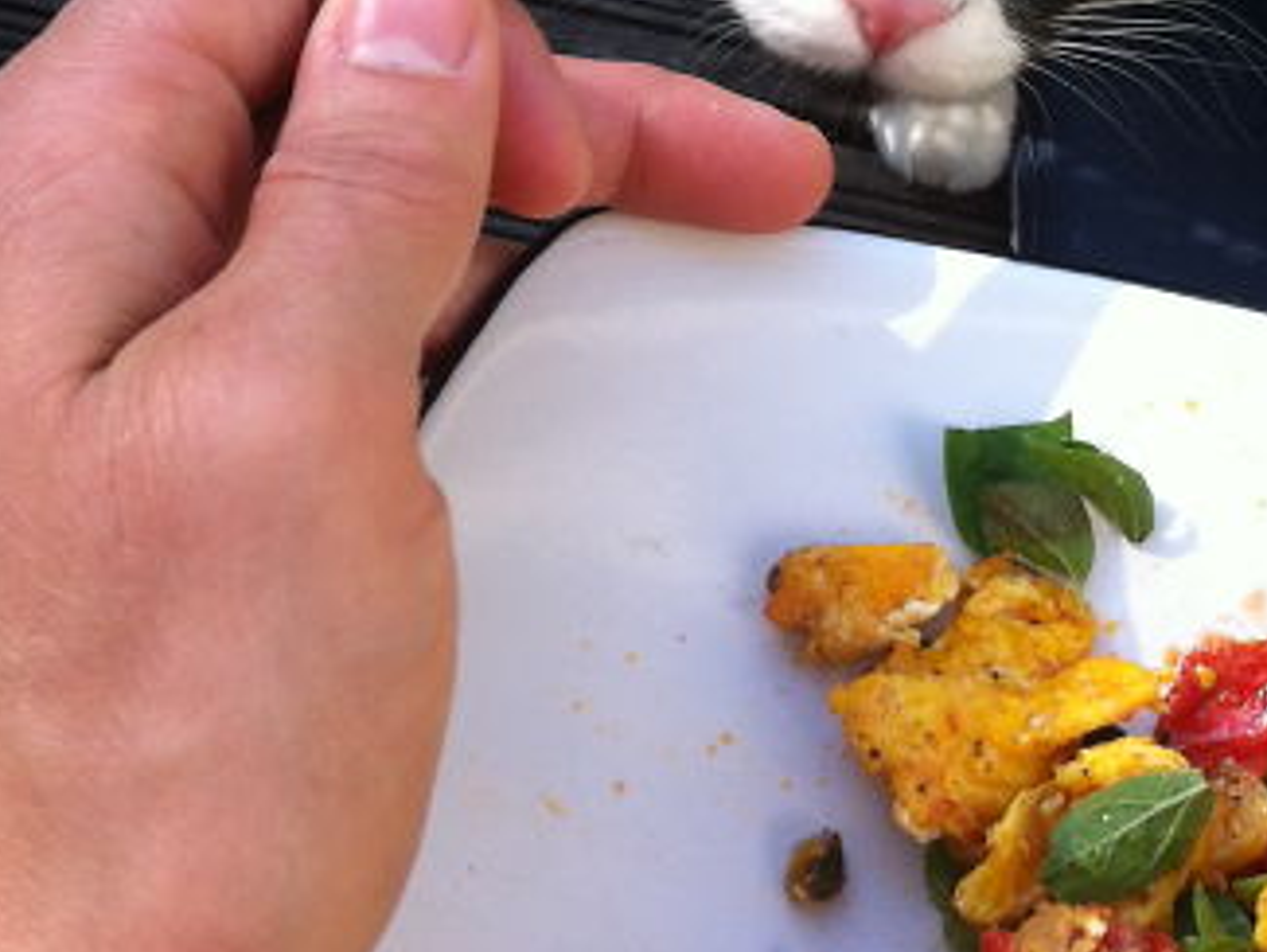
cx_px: 1023
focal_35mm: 87
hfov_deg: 22.2
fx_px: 3186
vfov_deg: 16.9
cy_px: 234
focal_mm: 3.85
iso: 80
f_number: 2.8
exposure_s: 1/136
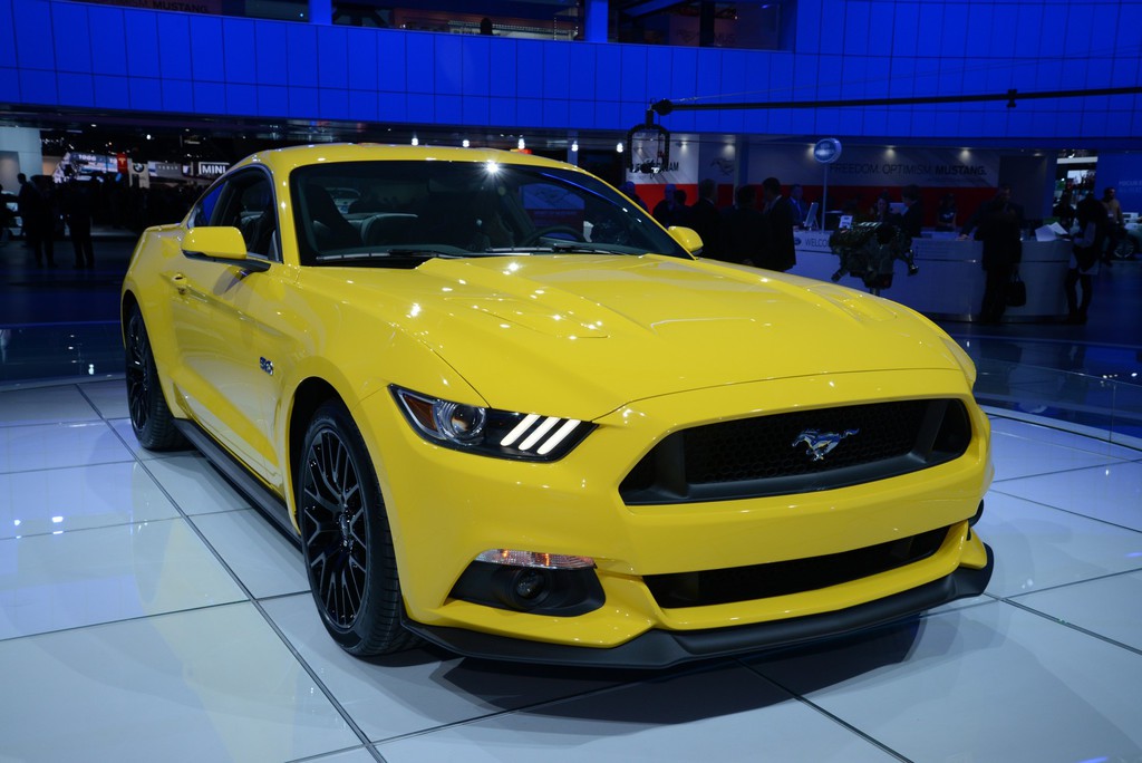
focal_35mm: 36
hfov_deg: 53.1
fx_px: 1143
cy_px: 382
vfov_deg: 36.9
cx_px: 571
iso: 800
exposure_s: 1/200
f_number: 11
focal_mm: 36
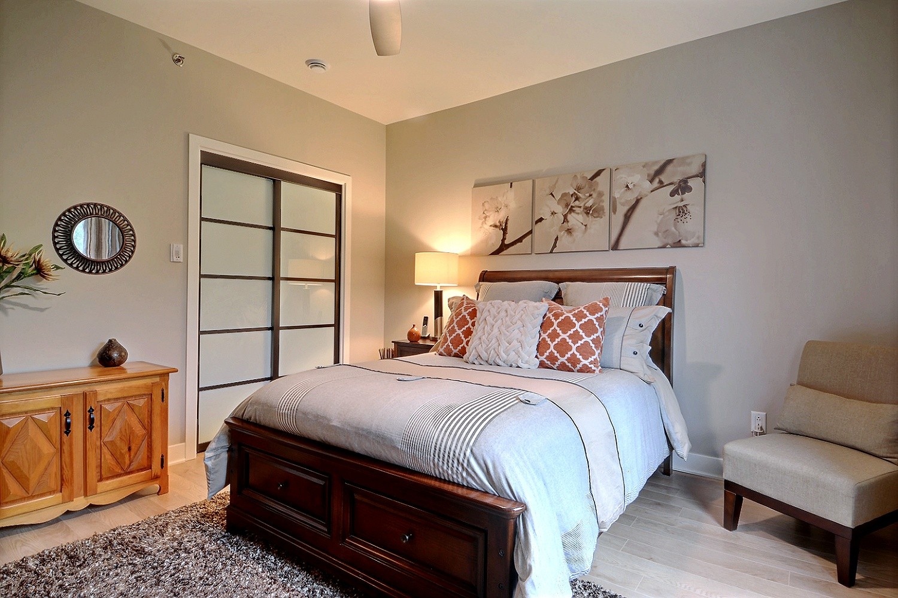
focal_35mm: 18
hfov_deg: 90.0
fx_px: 449
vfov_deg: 67.4
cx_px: 449
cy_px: 299
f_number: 9
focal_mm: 12
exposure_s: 1/2
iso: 200
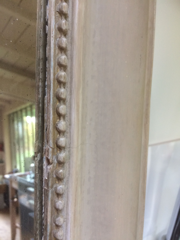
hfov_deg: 48.2
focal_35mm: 29
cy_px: 120
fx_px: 201
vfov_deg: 61.7
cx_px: 90
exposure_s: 1/33
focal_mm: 4.15
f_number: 2.2
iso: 64
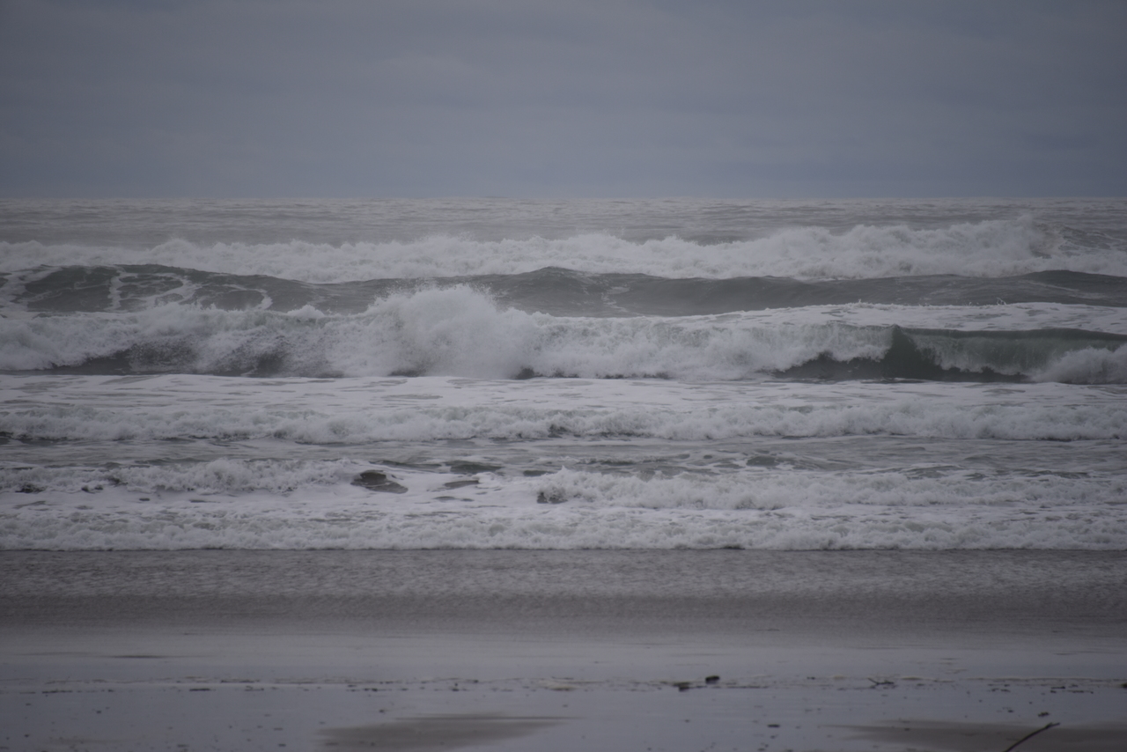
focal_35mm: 300
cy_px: 376
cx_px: 564
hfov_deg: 6.9
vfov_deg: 4.6
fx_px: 9393
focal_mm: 300
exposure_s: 1/640
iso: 360
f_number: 5.6
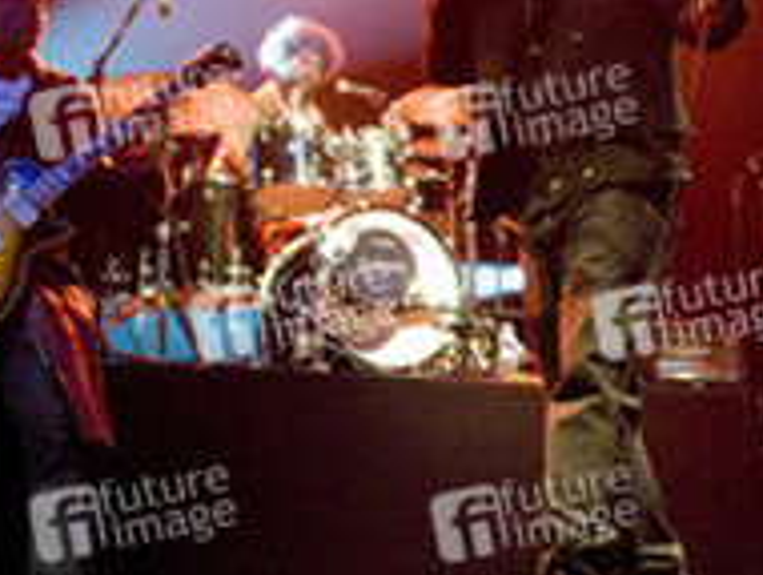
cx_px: 588
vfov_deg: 18.0
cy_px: 213
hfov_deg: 23.5
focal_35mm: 82
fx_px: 1810
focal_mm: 24
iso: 2000
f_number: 2.8
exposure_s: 1/250
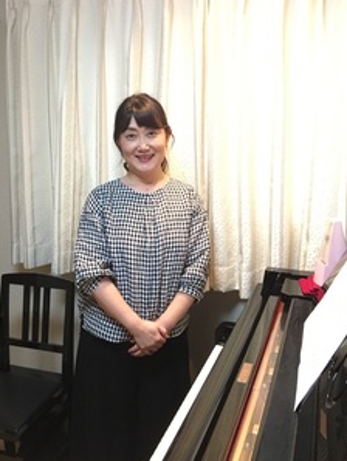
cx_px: 149
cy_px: 217
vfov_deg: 52.6
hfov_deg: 40.7
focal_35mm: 35
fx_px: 467
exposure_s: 1/30
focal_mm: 4.15
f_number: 2.2
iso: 200
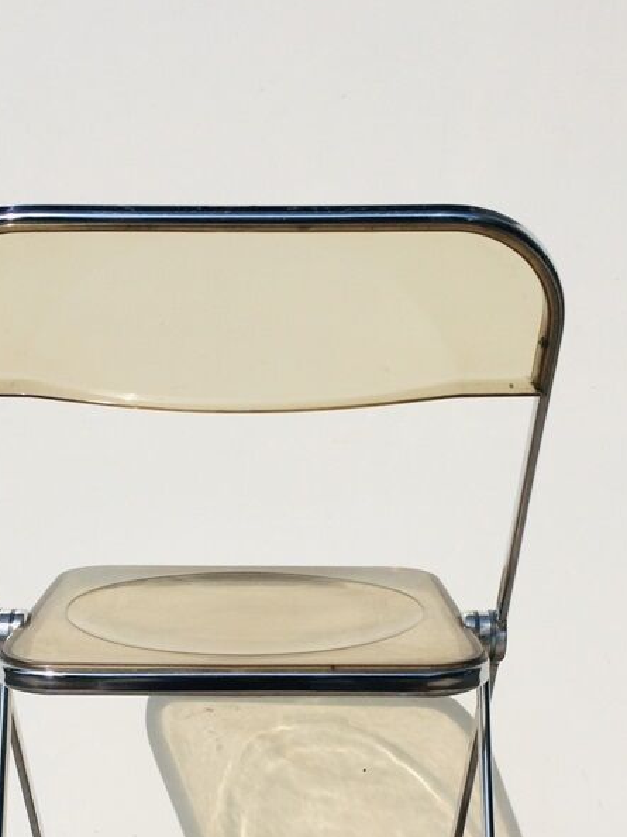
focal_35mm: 50
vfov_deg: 36.7
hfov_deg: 29.0
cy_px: 686
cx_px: 238
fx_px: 1208
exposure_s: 1/5128
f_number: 2.2
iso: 32
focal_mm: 4.15
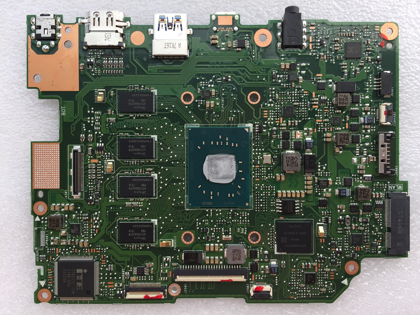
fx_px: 352
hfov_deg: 61.7
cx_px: 210
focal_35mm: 29
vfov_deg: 48.2
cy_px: 158
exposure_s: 1/471
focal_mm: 4.15
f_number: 2.2
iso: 32
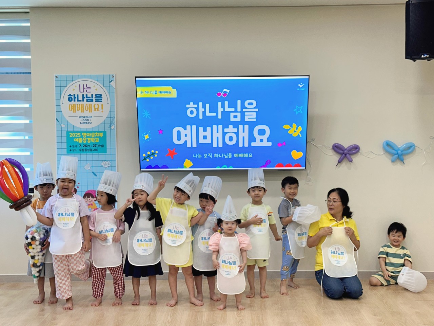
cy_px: 163
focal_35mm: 48
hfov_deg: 39.7
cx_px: 217
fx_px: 602
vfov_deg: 30.3
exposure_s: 1/60
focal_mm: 6.86
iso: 64
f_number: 1.78
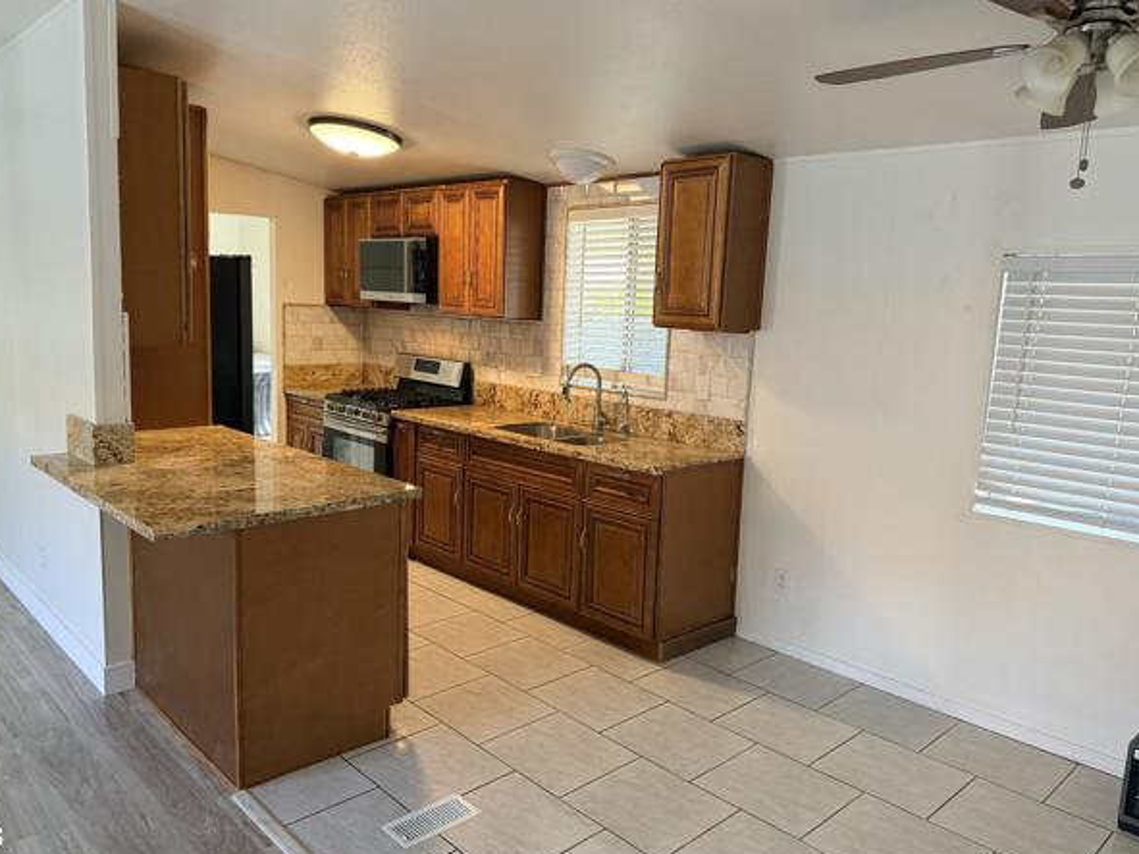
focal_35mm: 26
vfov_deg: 53.0
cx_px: 528
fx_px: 855
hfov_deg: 67.2
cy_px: 416
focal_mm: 6.76
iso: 250
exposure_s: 1/120
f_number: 1.78
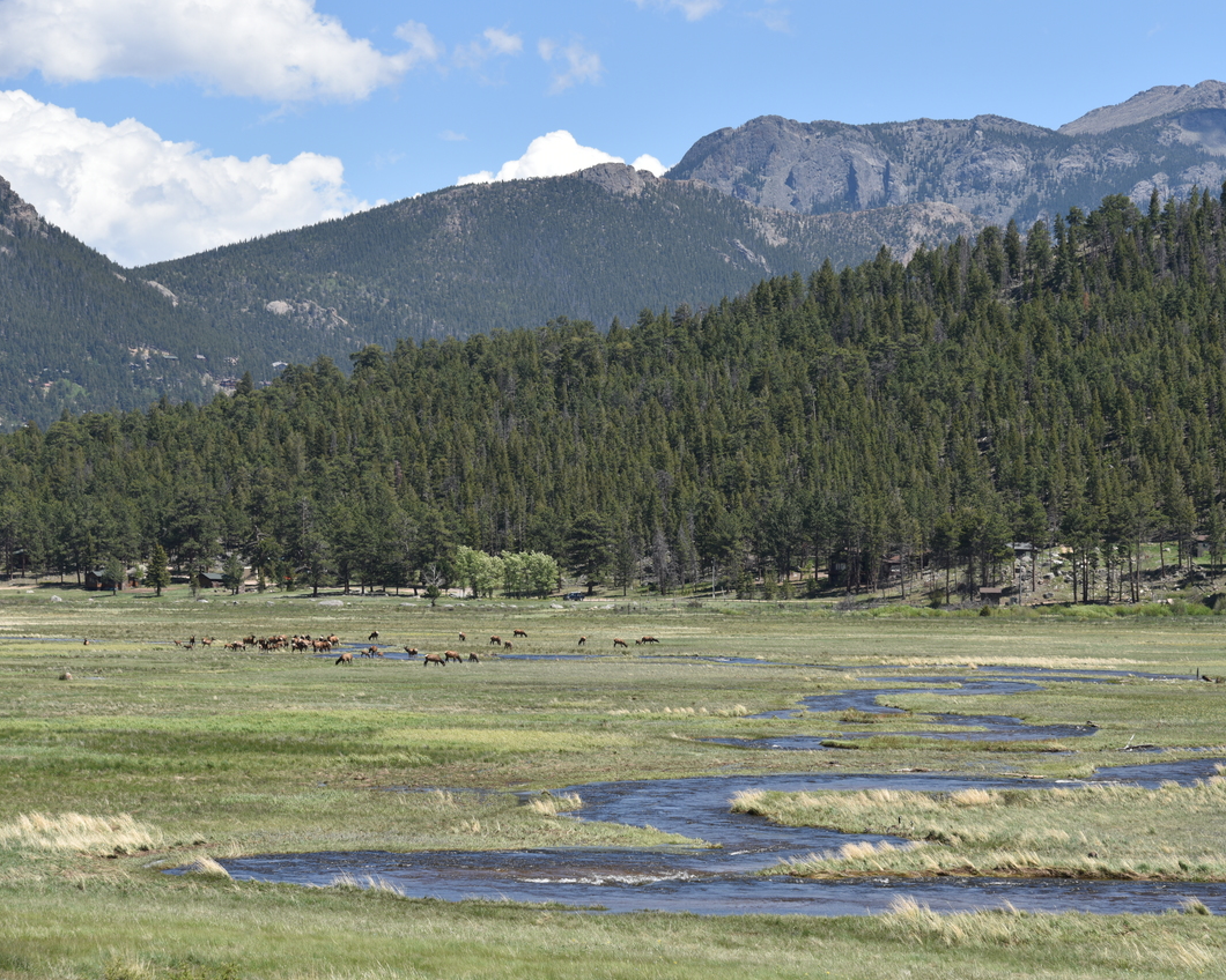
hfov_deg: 16.2
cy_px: 490
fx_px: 4318
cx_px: 721
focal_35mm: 119
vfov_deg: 13.0
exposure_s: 1/250
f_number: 8
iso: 100
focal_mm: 105
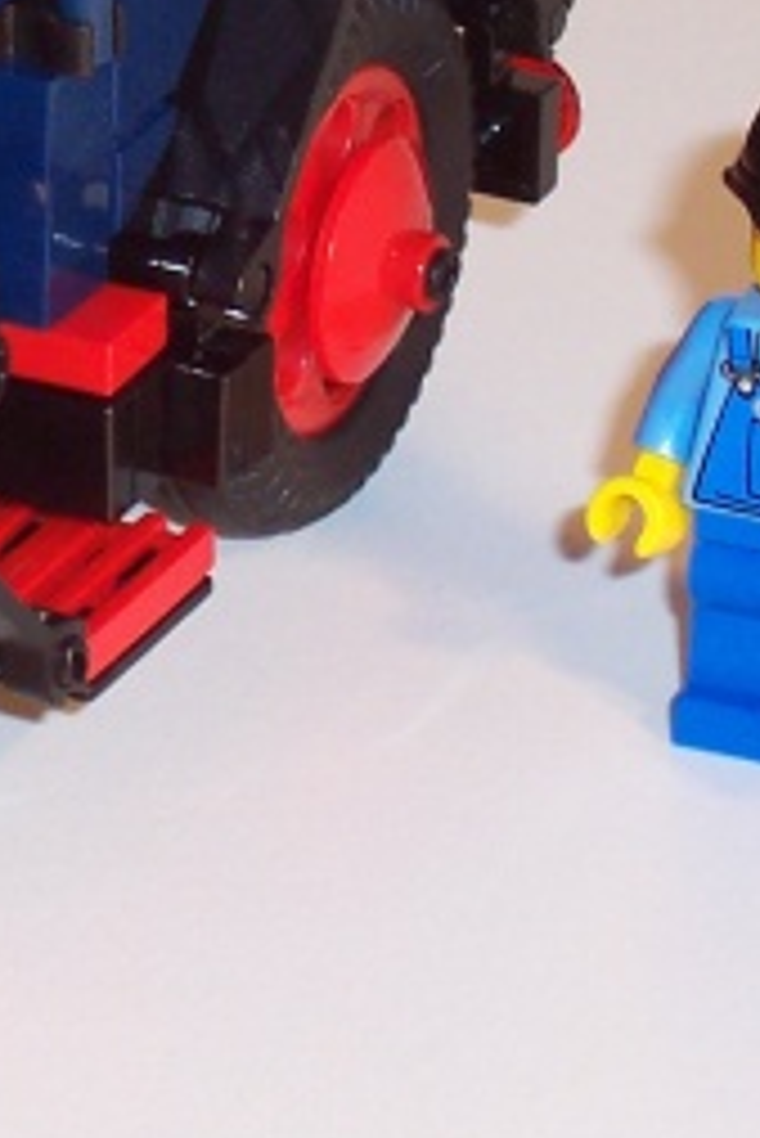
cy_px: 241
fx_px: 8221
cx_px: -7
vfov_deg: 7.9
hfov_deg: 5.3
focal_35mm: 260
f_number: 4.1
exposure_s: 1/90
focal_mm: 13.5
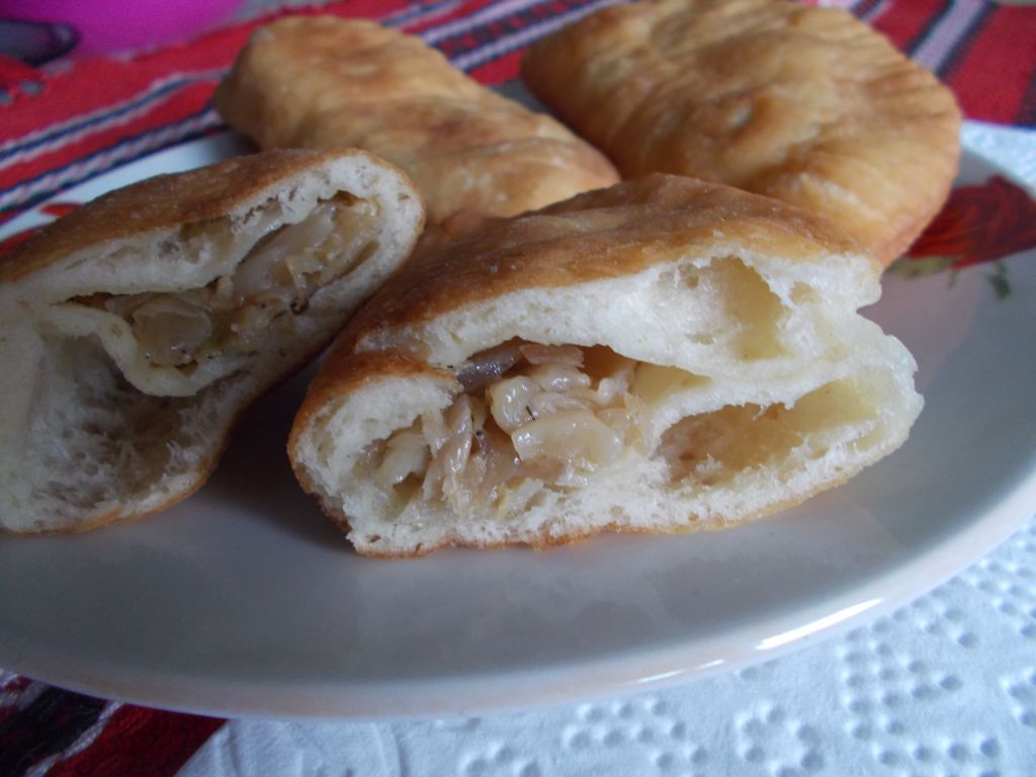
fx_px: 778
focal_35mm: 26
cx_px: 518
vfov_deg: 53.1
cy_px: 388
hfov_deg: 67.3
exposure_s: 1/20
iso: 200
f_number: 3.2
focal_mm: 4.6
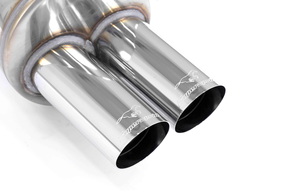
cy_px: 96
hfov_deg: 16.1
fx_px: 1009
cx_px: 143
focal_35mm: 127
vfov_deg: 10.8
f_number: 11
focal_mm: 85
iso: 4000
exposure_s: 1/160
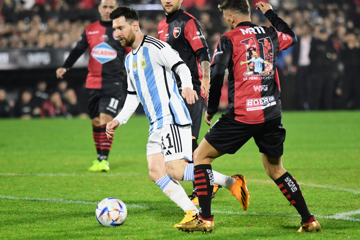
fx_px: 4500
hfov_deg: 4.6
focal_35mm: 450
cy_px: 120
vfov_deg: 3.1
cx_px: 180
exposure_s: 1/1000
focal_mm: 300
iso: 4000
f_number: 4
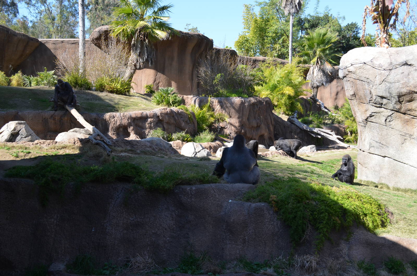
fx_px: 416
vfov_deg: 36.7
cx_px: 208
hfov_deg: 53.2
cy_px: 138
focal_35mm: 36
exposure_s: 1/200
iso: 200
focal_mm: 24
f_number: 7.1
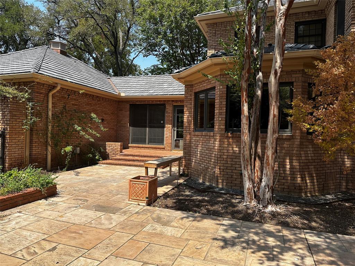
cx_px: 178
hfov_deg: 71.6
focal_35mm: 24
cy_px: 133
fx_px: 246
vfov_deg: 56.8
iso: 80
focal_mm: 6.86
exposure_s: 1/2809
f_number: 1.78
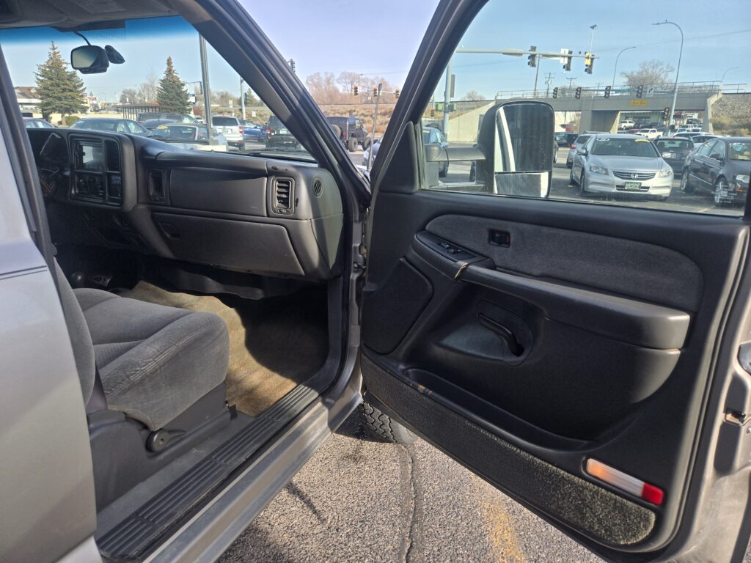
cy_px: 282
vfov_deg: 58.9
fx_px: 499
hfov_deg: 73.9
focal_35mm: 23
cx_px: 376
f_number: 1.8
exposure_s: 1/2077
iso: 80
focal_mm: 5.4
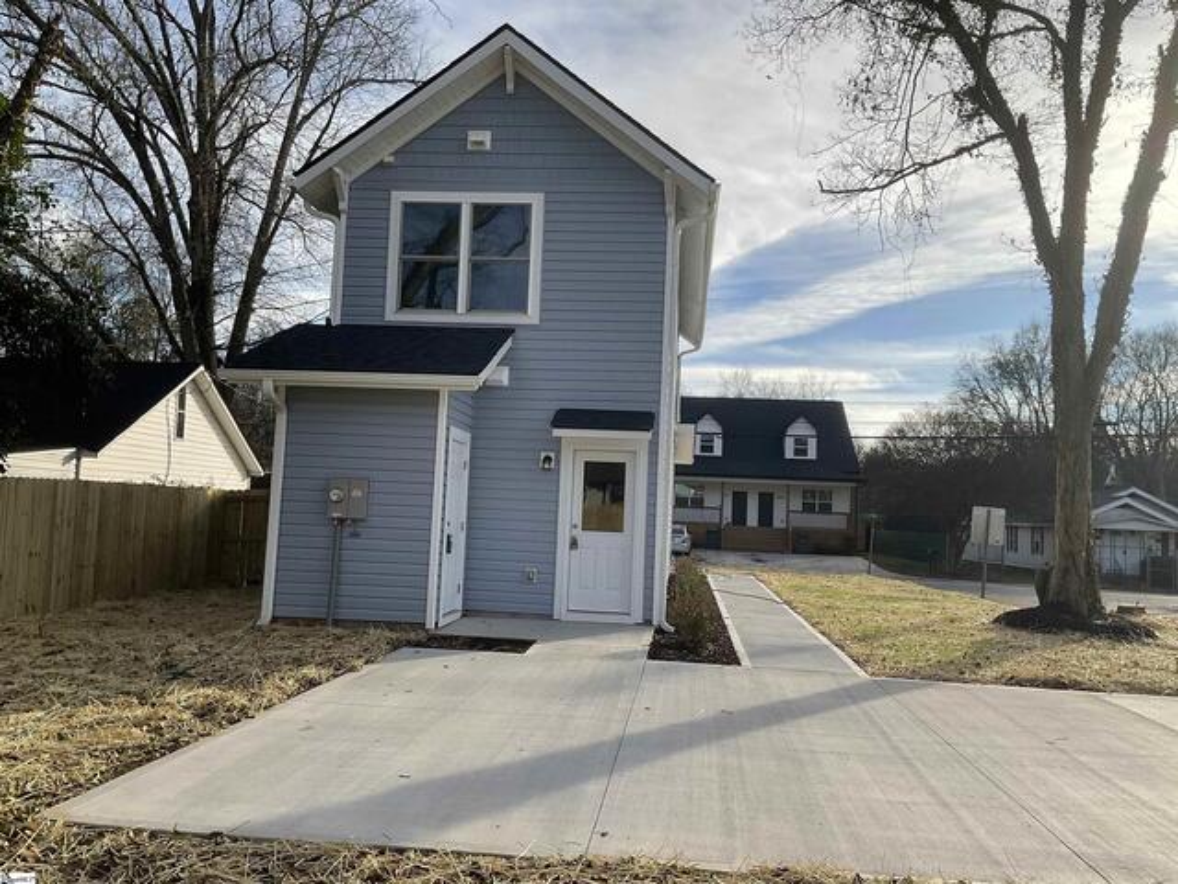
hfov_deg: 61.7
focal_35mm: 29
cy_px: 442
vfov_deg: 48.2
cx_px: 589
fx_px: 987
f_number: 1.8
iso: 16
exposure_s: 1/1675
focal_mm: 3
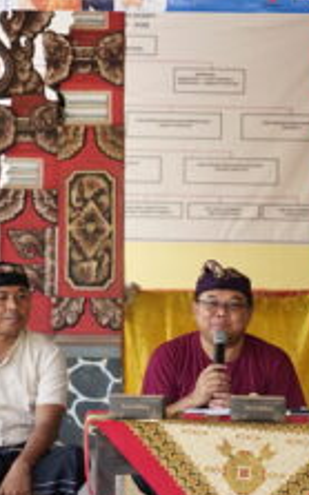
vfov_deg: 8.9
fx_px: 3173
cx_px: 196
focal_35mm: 235
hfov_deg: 5.6
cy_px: 313
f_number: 2.8
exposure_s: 1/100
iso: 250
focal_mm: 67
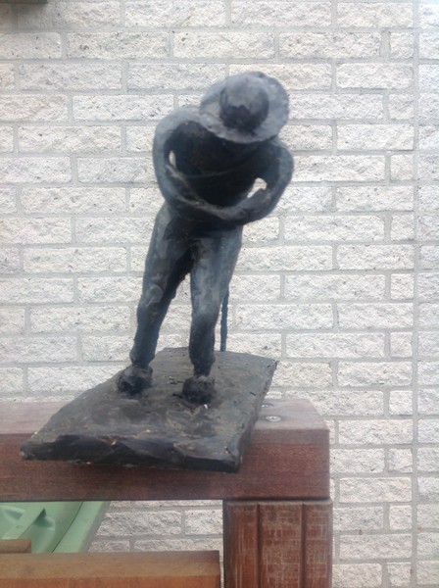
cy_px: 294
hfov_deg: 40.6
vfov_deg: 52.7
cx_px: 220
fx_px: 594
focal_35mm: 35
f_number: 2.4
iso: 50
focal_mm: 4.28
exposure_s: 1/211
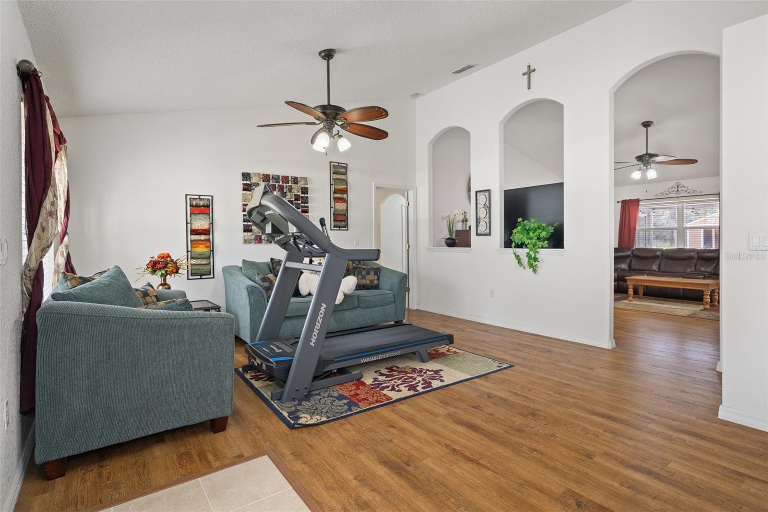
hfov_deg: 90.0
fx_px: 384
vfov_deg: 67.4
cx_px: 384
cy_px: 256
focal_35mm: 18
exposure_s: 3.2
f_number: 6.3
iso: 320
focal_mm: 18
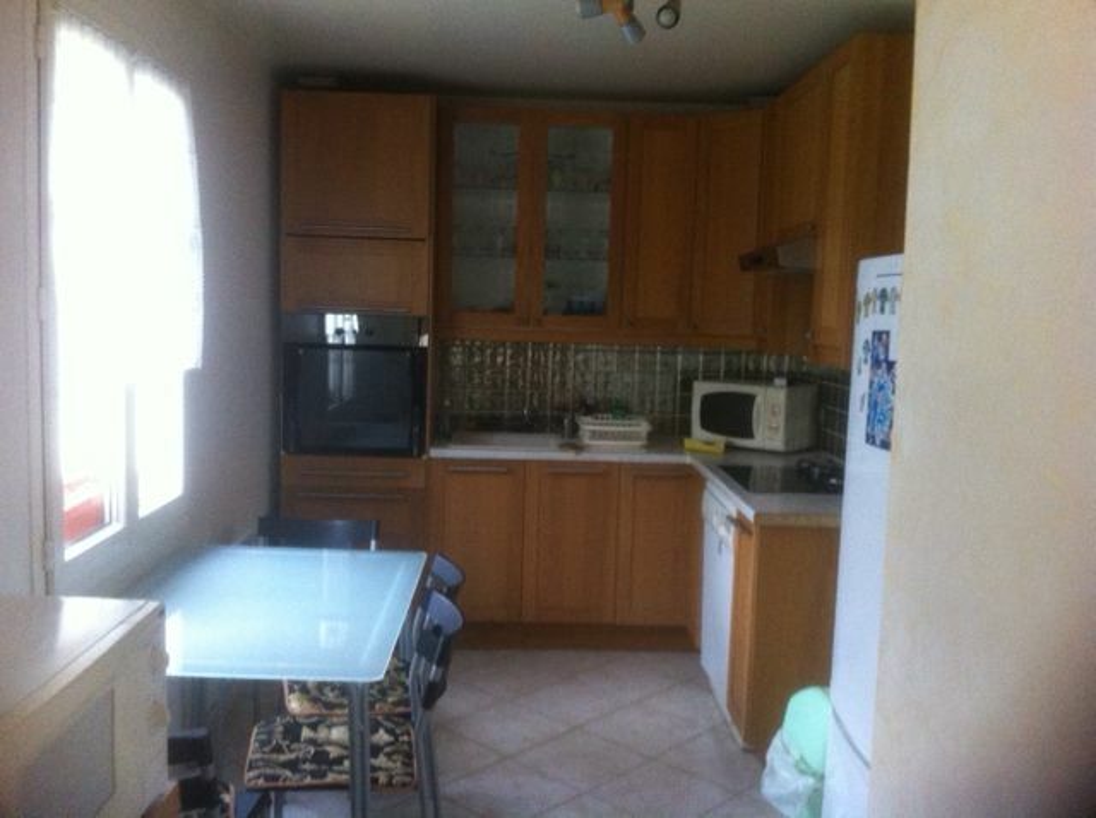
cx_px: 548
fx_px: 1106
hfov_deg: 52.7
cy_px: 409
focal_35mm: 35
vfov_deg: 40.6
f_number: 2.8
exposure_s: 1/17
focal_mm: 3.85
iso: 250
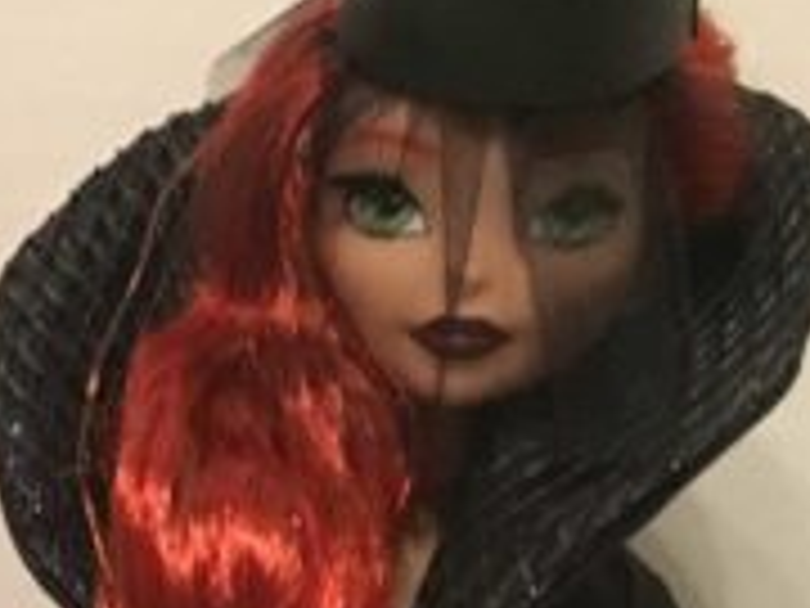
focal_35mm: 129
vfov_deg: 10.7
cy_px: 1108
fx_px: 3019
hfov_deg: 13.4
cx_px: -742
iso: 250
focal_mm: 4.15
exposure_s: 1/15
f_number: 2.2
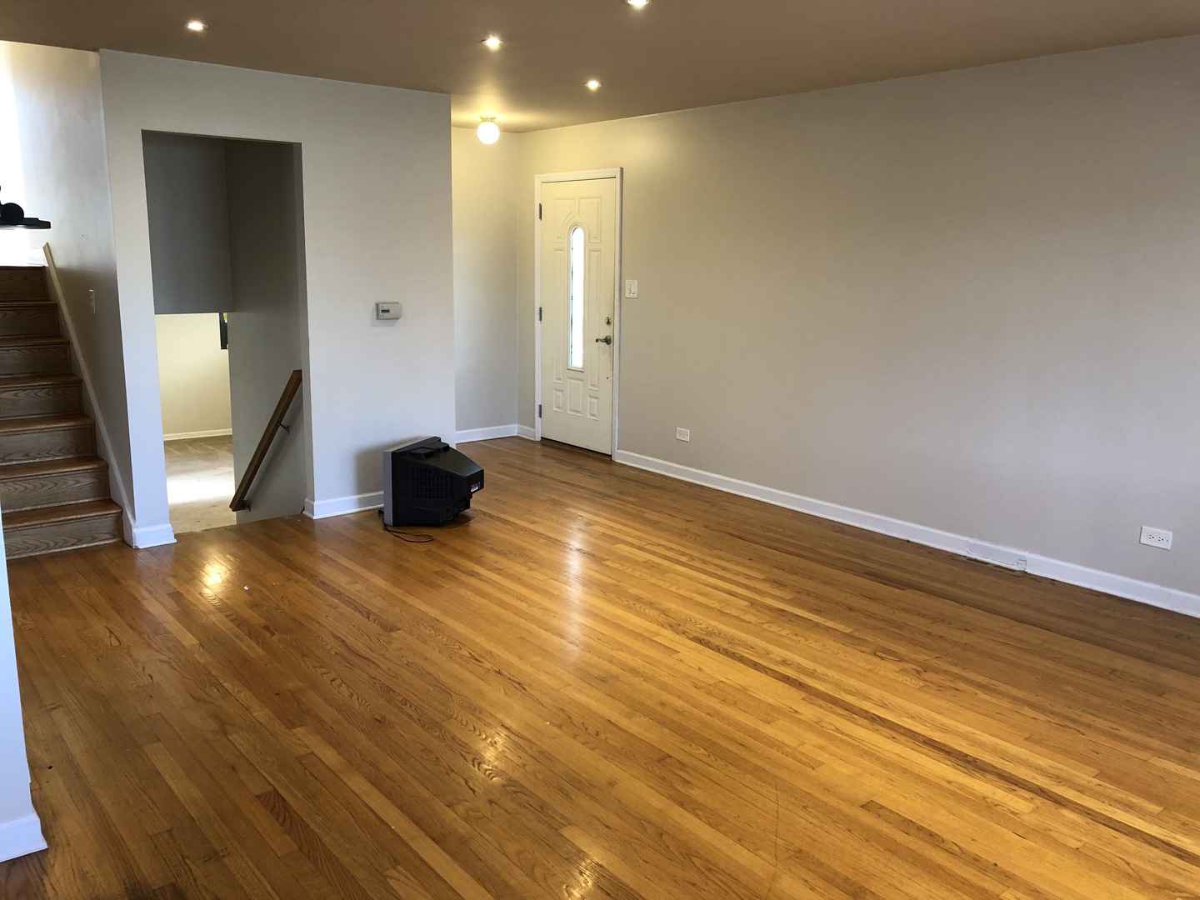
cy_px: 450
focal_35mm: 28
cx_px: 600
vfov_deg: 49.7
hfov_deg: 63.4
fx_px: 971
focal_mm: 4
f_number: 1.8
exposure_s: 1/20
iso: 40
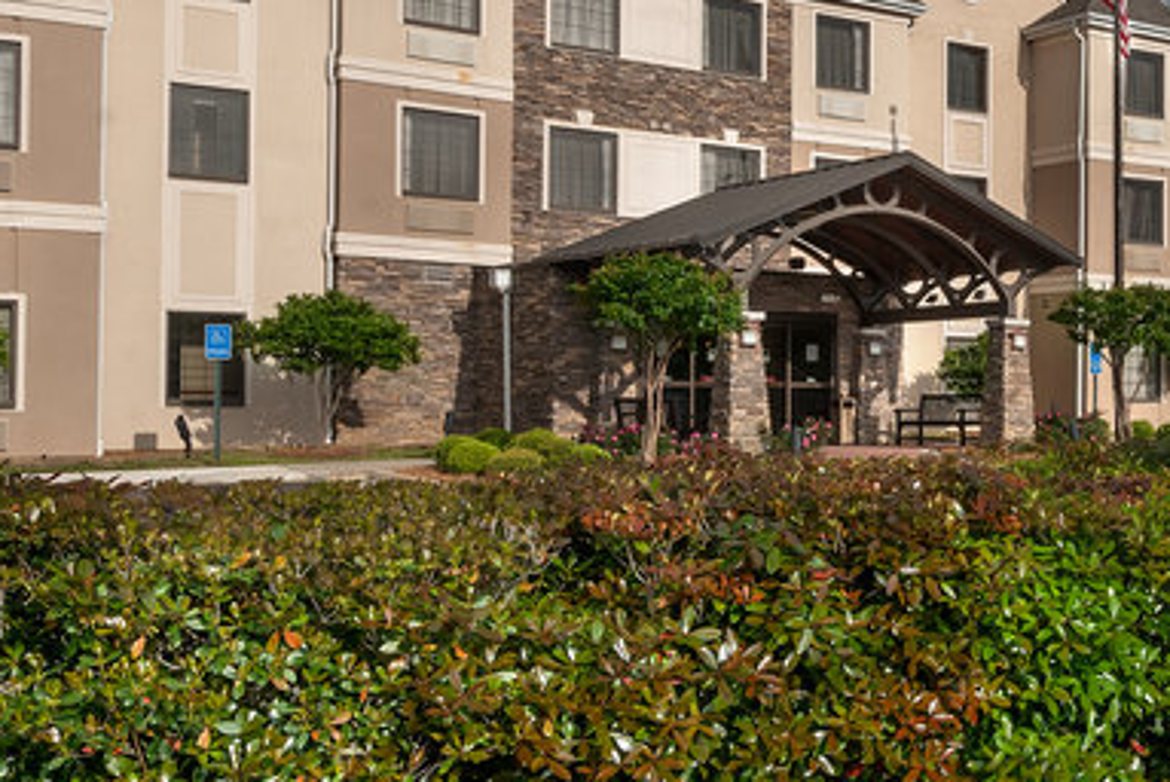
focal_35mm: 47
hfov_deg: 37.9
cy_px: 399
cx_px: 1133
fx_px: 1530
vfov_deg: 28.7
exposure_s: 1/320
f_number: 16
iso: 200
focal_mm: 15
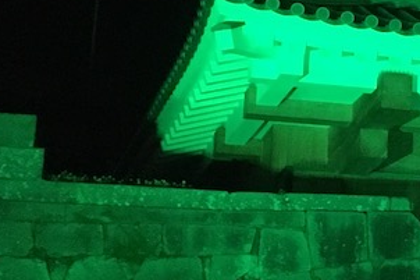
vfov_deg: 10.7
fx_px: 1492
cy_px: 91
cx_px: 848
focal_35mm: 128
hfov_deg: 13.6
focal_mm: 4.15
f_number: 2.2
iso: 200
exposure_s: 1/20
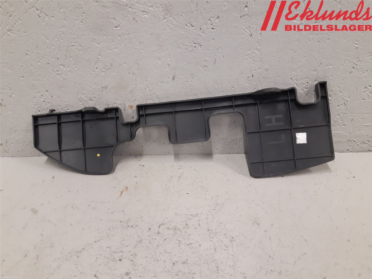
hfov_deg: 67.3
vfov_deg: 53.1
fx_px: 279
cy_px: 140
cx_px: 186
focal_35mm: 26
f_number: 1.7
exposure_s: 1/50
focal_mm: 3.93
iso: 160
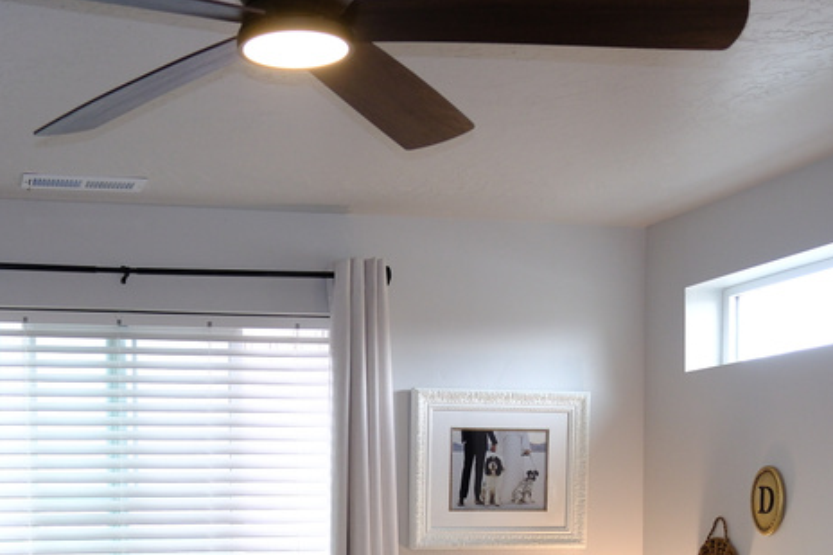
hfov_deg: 36.8
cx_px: 224
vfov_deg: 24.1
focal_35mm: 53
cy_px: 579
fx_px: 1226
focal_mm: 16
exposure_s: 1/100
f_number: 2.8
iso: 500
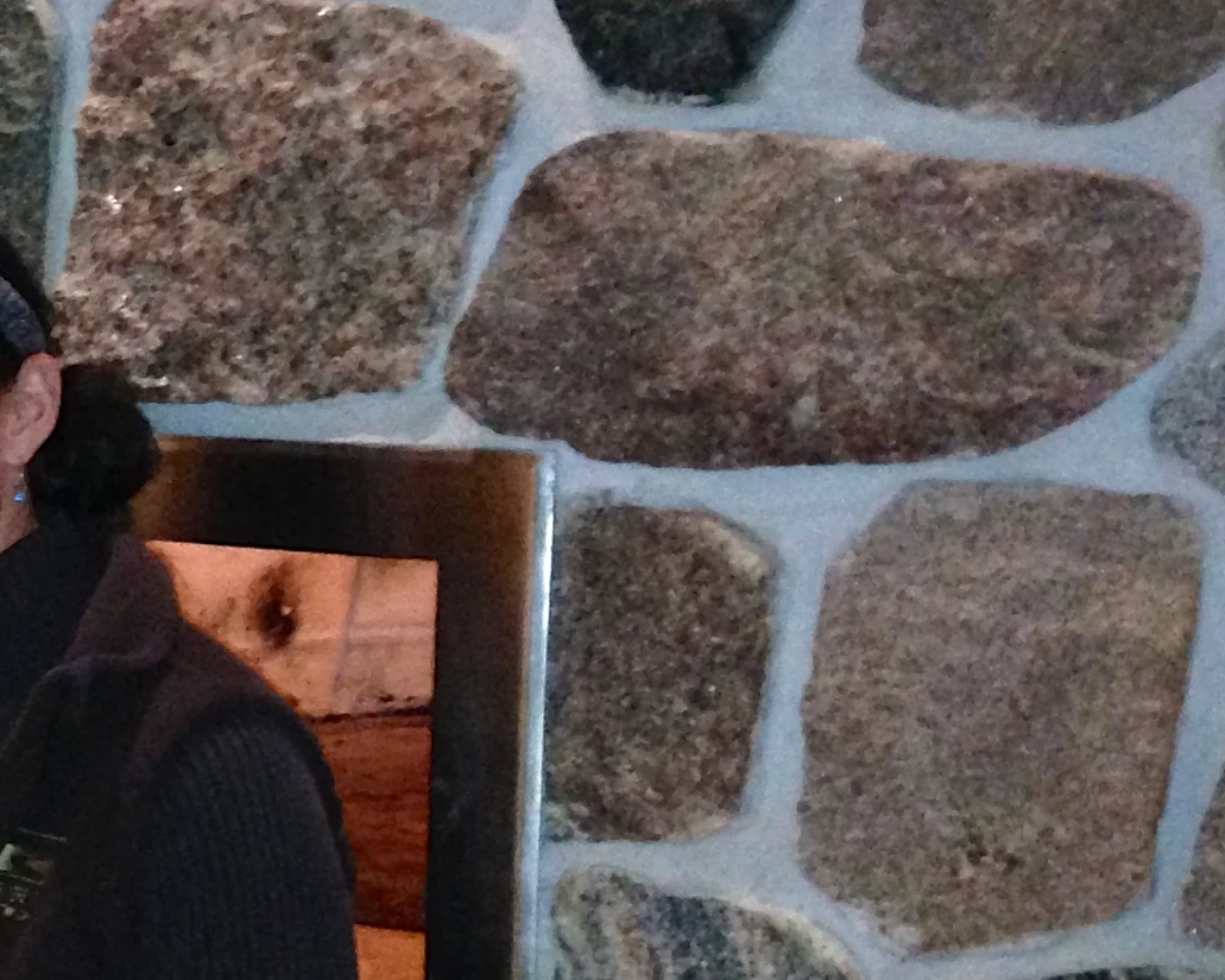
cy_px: 704
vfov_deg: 15.0
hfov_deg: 17.0
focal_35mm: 102
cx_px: -630
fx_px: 3698
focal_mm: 4.12
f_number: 2.4
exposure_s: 1/16
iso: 400
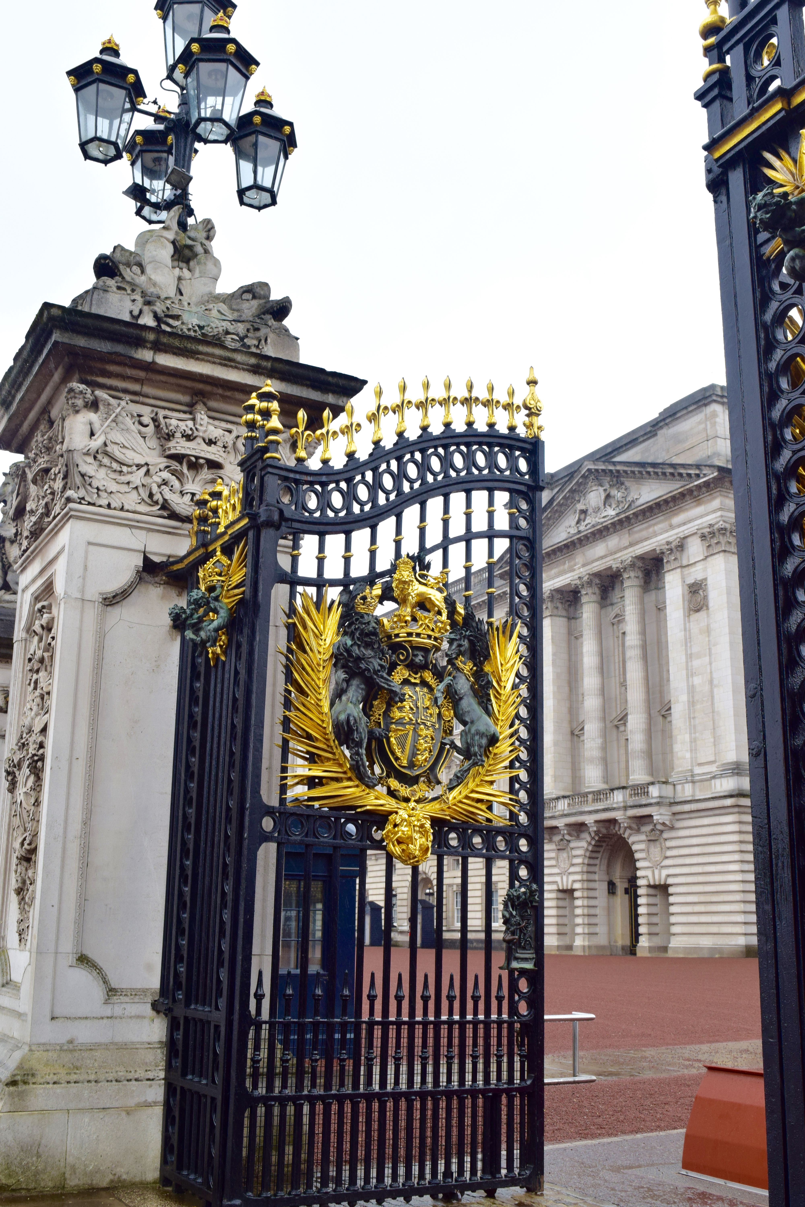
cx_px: 402
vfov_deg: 53.1
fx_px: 1207
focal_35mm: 36
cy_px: 604
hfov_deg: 36.9
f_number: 10
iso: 400
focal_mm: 24
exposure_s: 1/200
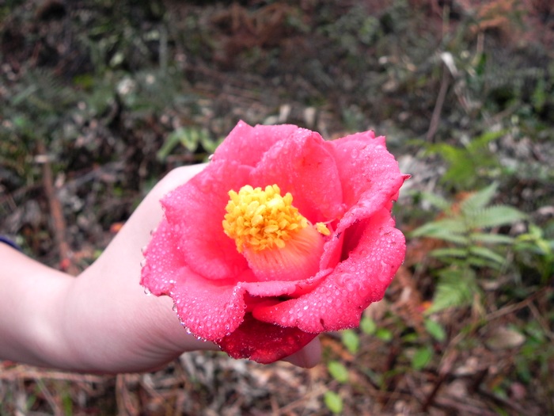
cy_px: 208
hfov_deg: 61.7
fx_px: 464
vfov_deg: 48.2
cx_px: 277
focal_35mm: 29
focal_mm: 5.2
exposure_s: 1/125
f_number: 2.8
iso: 242
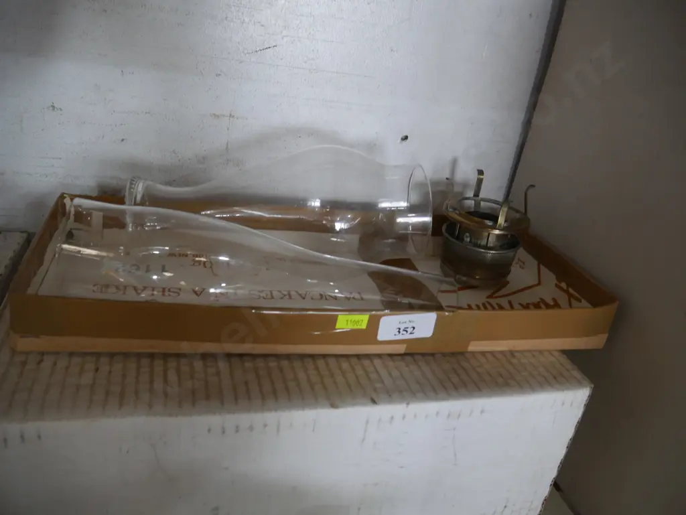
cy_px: 258
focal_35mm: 28
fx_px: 555
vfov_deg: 49.8
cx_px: 343
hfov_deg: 63.4
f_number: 3.5
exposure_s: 1/60
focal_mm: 14
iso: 800
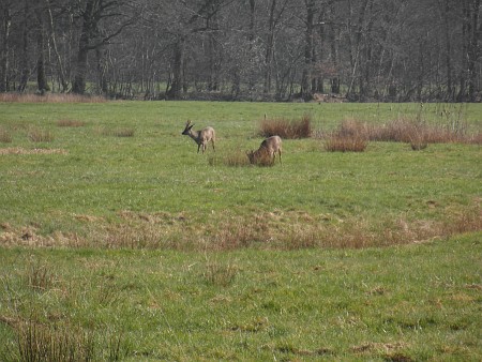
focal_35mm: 432
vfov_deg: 3.4
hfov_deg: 4.6
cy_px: 181
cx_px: 241
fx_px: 6018
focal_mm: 73
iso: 80
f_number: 5.8
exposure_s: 1/250
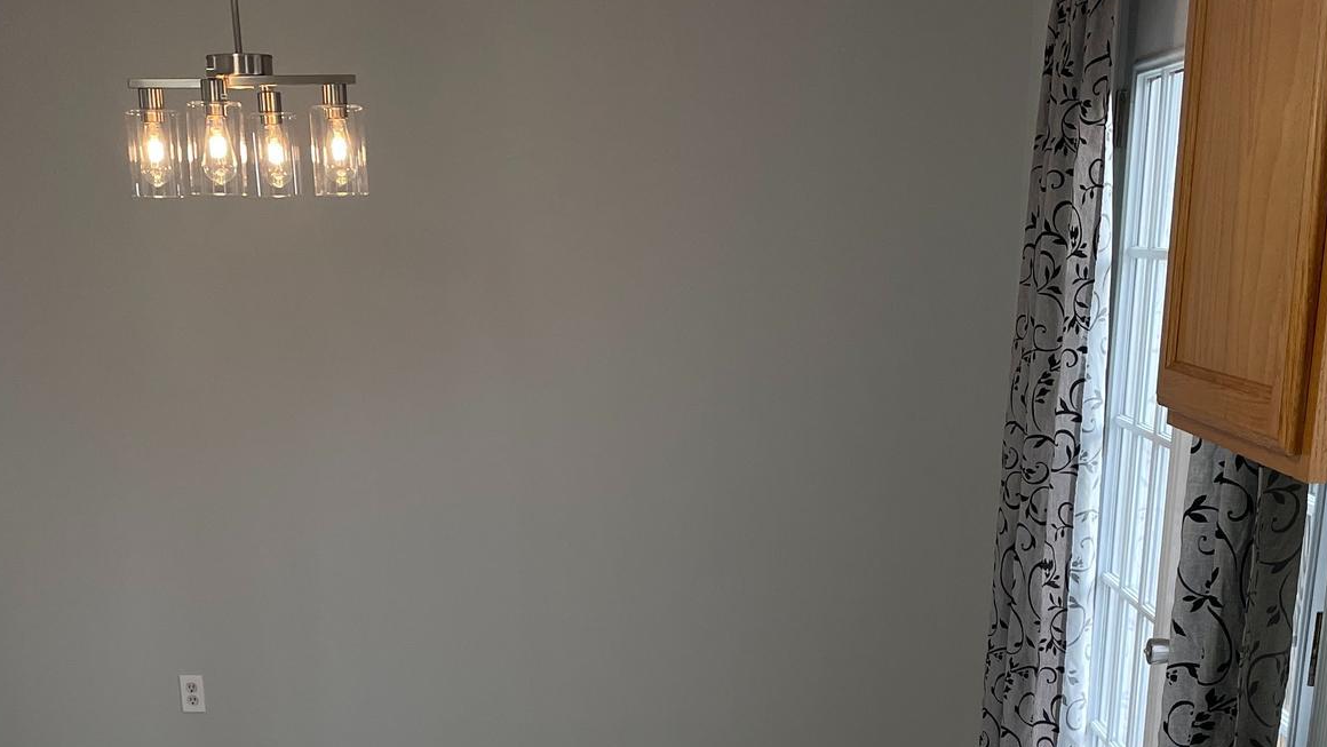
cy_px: 869
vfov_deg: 22.3
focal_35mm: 50
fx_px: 1760
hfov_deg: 41.1
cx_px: 534
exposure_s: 1/120
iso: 80
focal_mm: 4.2
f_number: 1.6
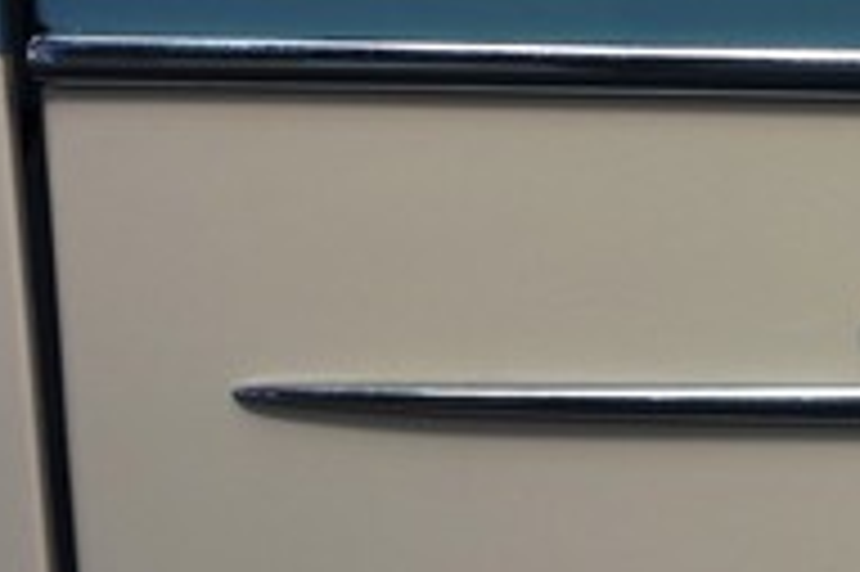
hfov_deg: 9.2
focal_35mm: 220
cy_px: 680
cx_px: 1144
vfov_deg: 6.2
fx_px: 5251
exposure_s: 1/100
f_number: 5
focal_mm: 25.93
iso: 125
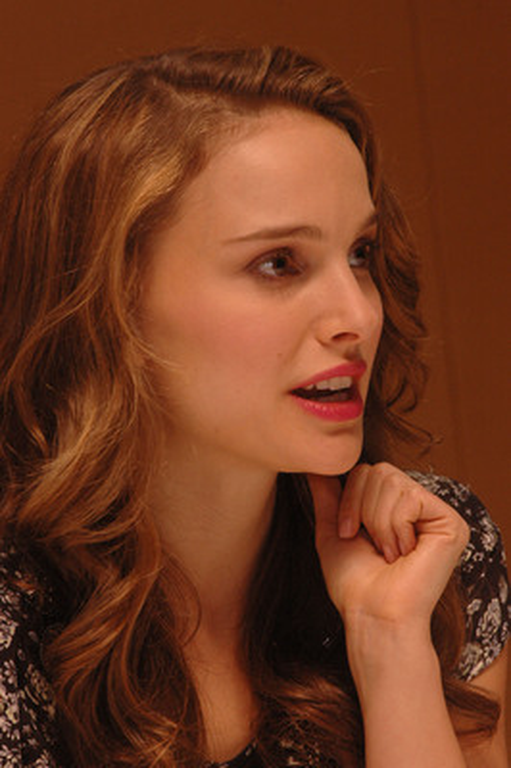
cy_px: 384
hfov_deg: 5.9
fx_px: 4959
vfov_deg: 8.9
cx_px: 256
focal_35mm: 232
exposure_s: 1/200
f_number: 10
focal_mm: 155
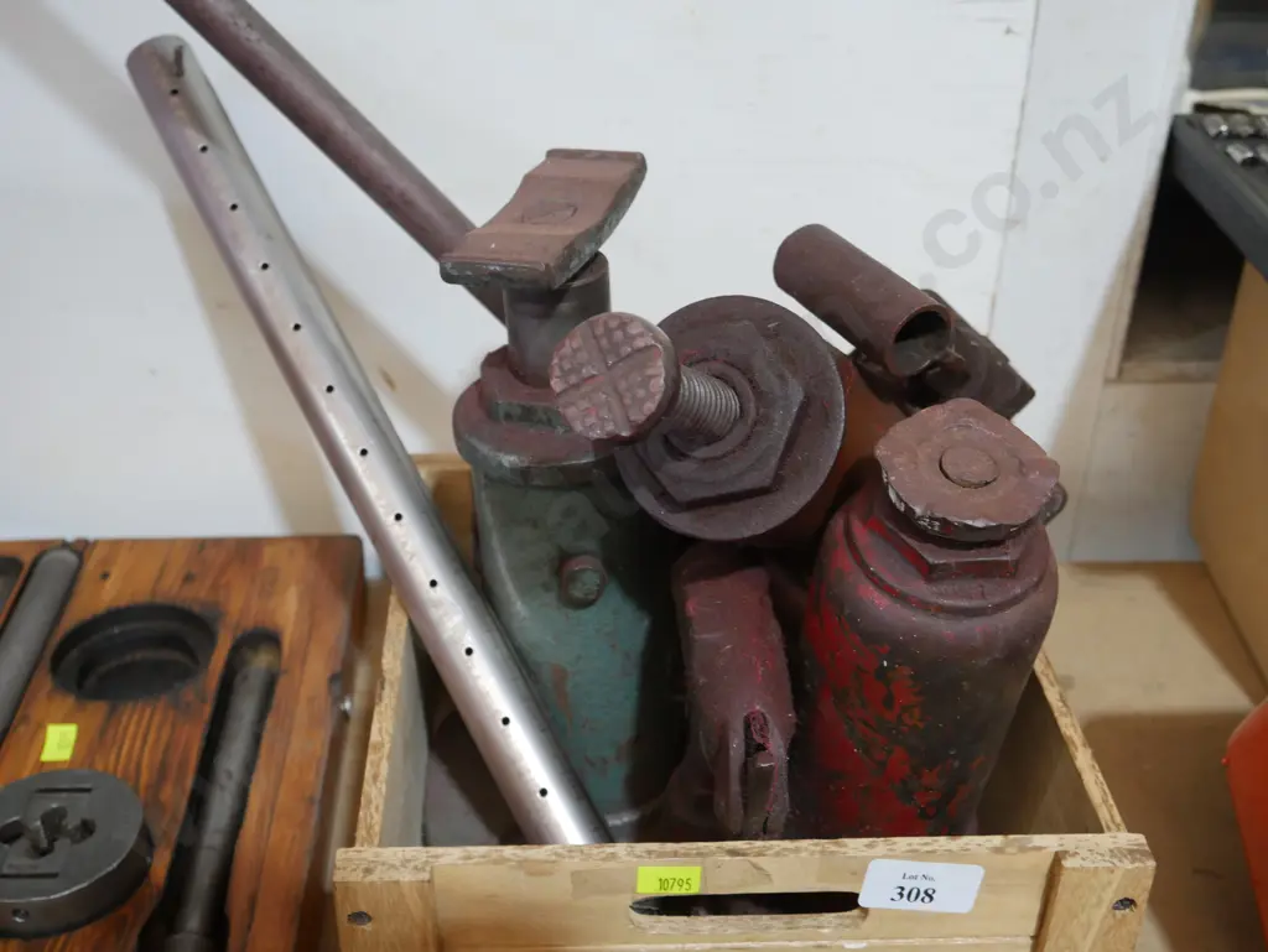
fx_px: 1466
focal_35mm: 40
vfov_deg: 36.0
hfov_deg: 46.8
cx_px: 634
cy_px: 476
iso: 800
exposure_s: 1/60
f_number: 4.5
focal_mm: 20
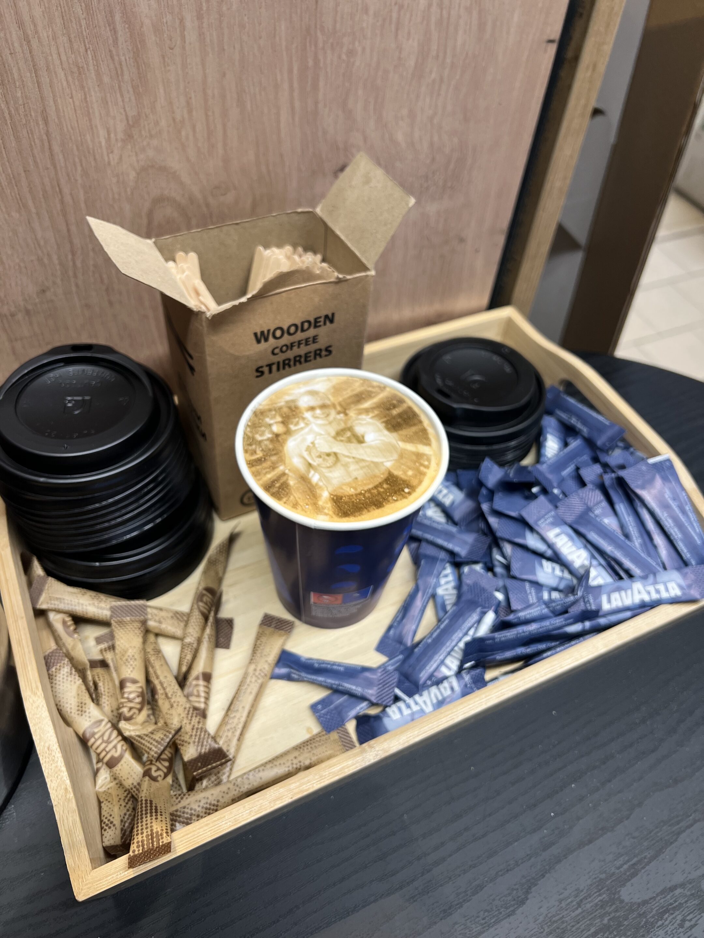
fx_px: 705
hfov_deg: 53.1
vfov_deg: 67.3
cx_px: 352
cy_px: 469
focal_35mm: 26
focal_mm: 5.7
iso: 64
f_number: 1.5
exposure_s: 1/100
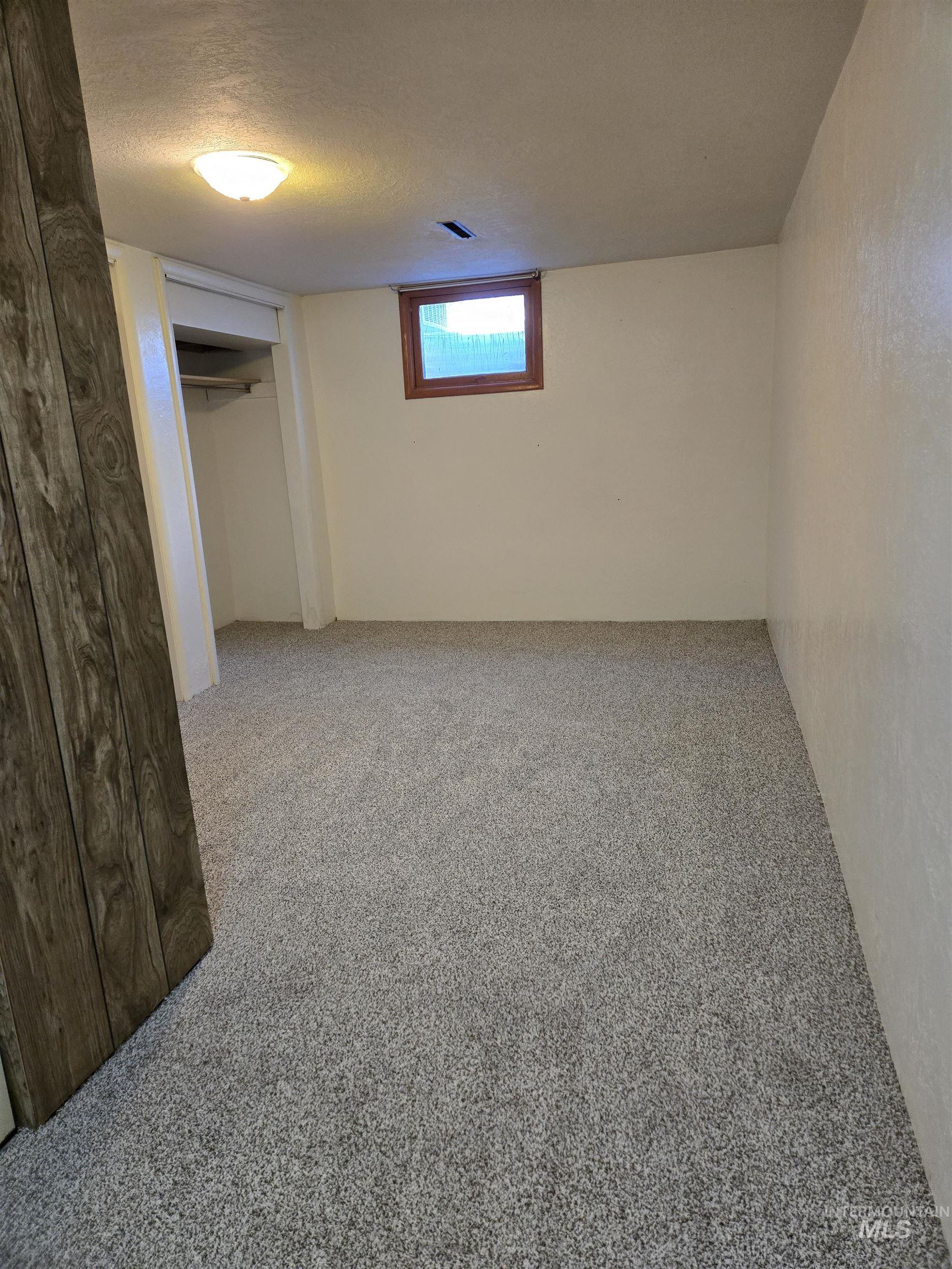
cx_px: 476
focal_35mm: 23
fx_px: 843
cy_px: 634
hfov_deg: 58.9
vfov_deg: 73.9
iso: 640
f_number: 1.8
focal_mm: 5.4
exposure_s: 1/120
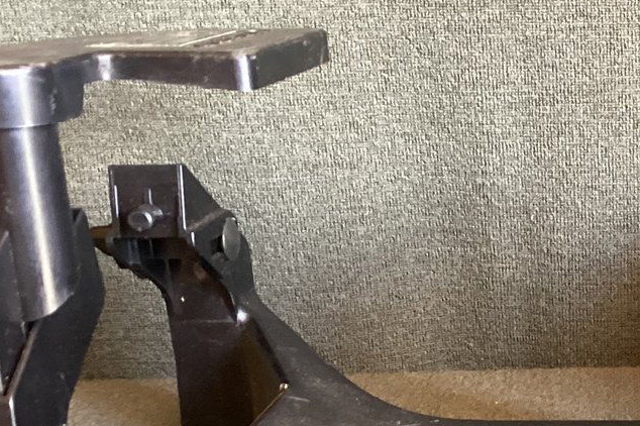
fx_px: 1368
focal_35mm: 77
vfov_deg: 17.5
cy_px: 370
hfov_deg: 25.0
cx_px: 653
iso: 200
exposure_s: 1/50
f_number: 2.4
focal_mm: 3.3
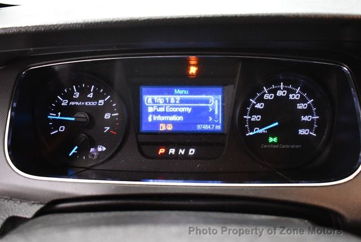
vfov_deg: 37.0
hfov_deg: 53.1
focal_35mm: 36
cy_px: 121
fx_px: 362
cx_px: 180
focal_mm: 18
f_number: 3.5
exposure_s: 1/60
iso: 3200
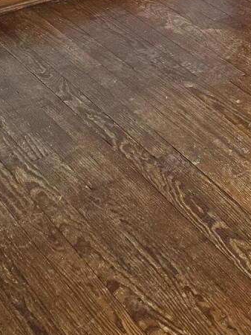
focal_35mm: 102
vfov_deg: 17.1
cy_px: -191
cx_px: 338
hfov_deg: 13.9
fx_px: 987
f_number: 1.7
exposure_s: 1/180
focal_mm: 6.3
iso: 125
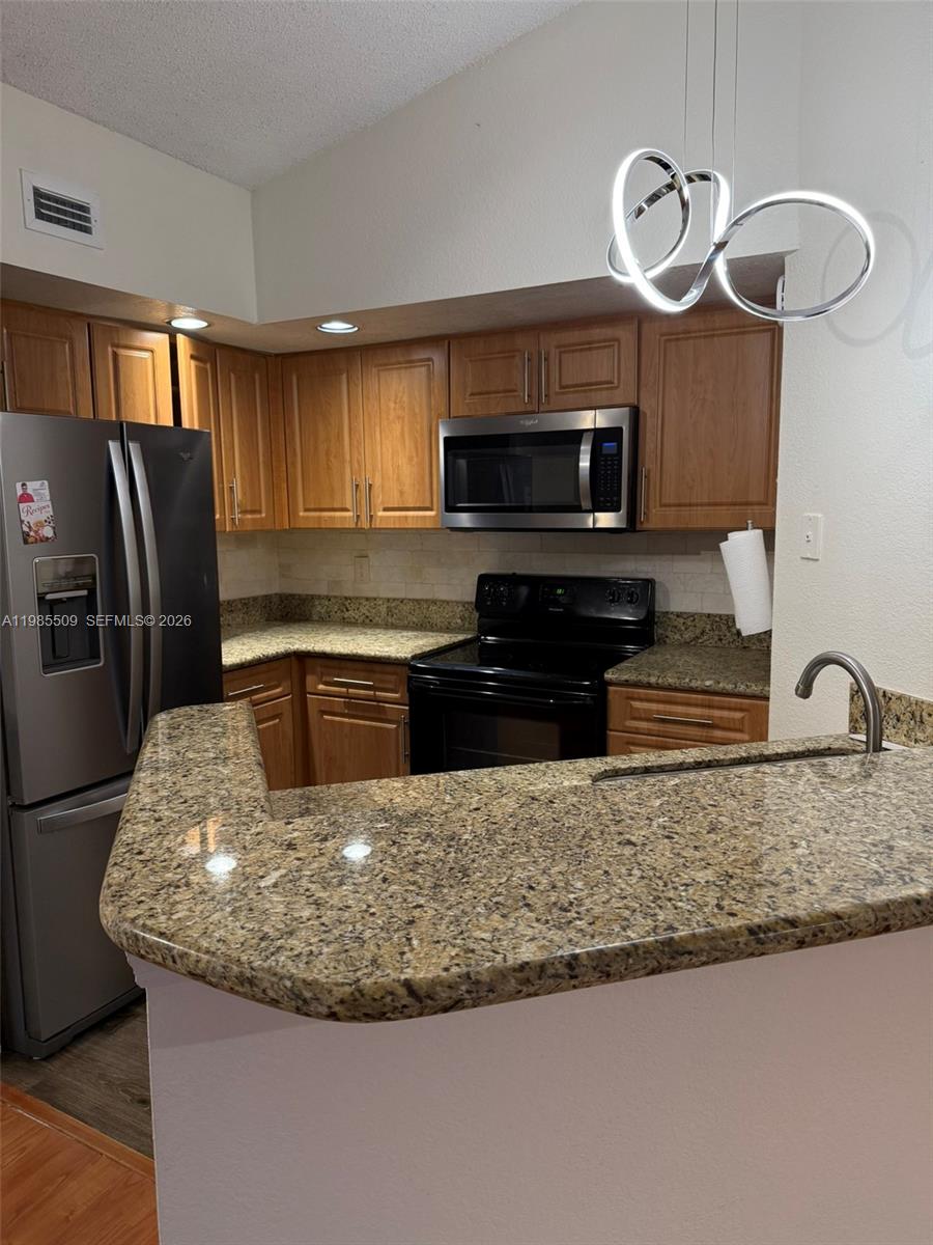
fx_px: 862
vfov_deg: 71.6
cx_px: 466
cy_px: 622
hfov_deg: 56.8
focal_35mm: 24
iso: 200
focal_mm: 6.76
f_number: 1.78
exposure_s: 1/138
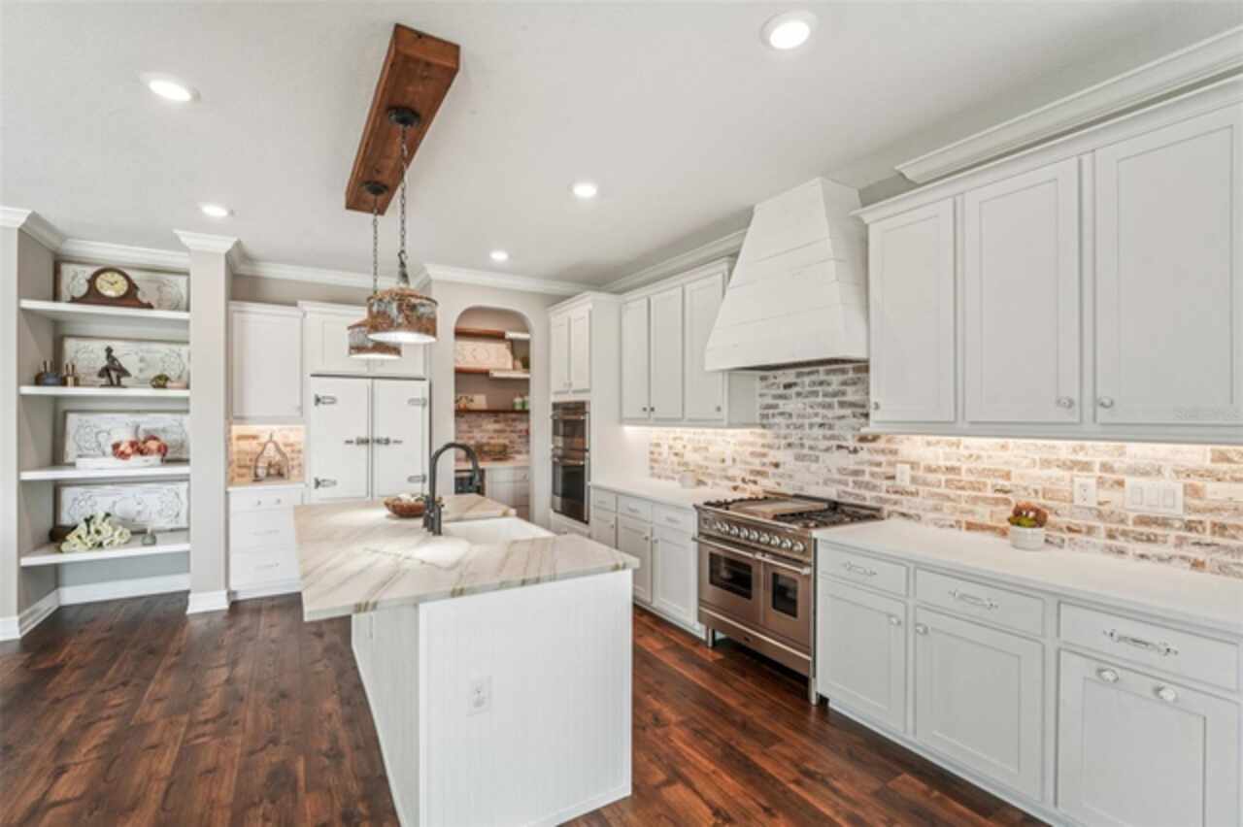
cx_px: 622
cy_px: 414
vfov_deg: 75.1
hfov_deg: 98.2
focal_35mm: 16
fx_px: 538
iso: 200
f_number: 8
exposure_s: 1/15
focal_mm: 15.6
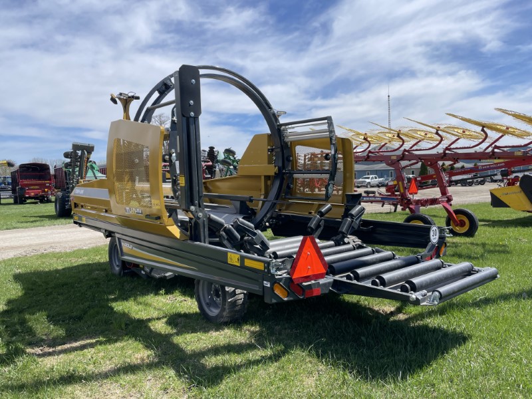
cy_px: 200
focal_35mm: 26
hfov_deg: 67.3
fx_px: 400
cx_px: 266
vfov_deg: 53.1
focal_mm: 4.2
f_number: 1.6
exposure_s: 1/1642
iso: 32
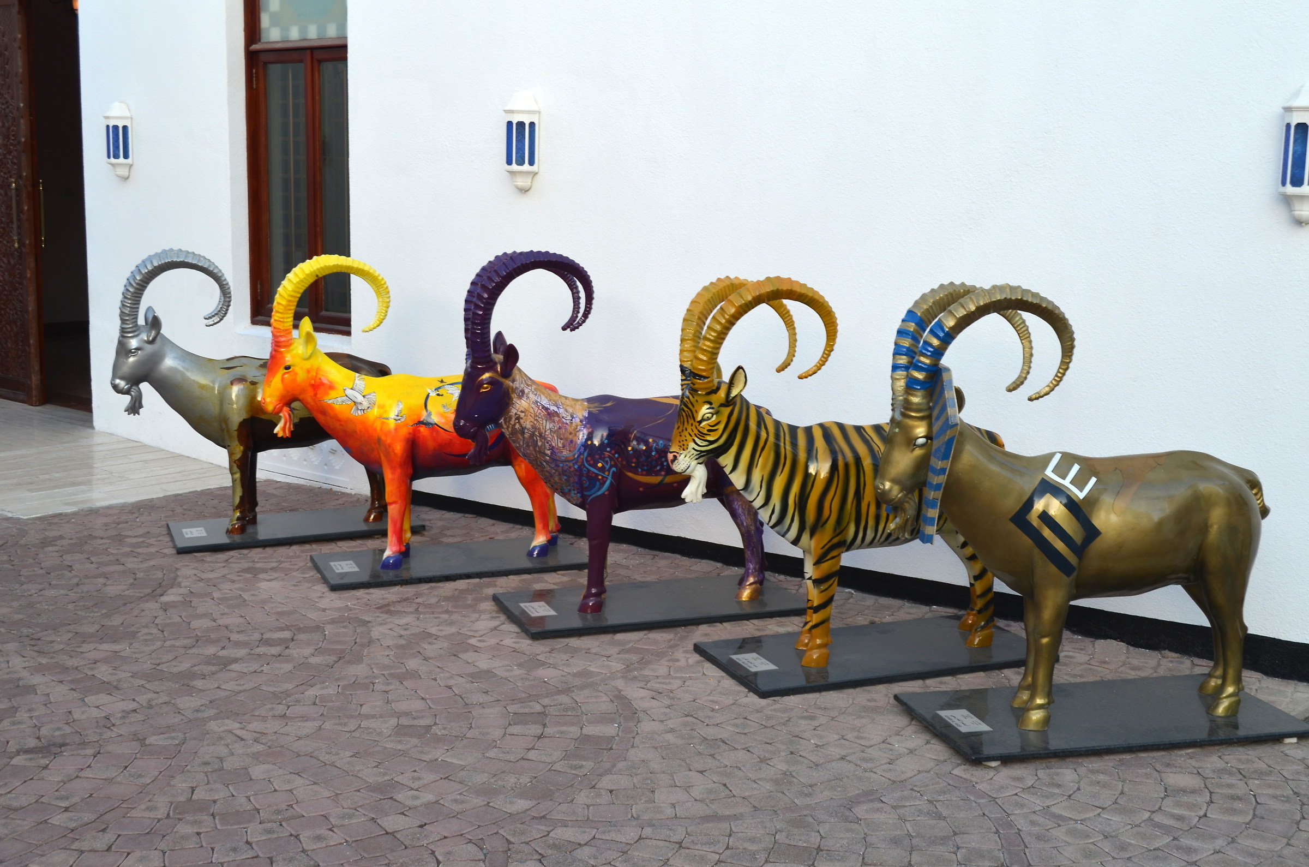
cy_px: 434
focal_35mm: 45
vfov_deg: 29.7
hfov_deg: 43.7
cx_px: 654
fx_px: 1633
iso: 200
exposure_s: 1/160
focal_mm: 30
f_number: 6.3
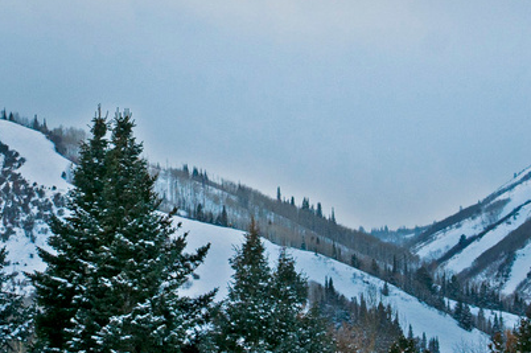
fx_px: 3098
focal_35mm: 210
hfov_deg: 9.8
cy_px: 8
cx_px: 248
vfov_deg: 6.5
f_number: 7.1
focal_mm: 55
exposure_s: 1/400
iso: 200
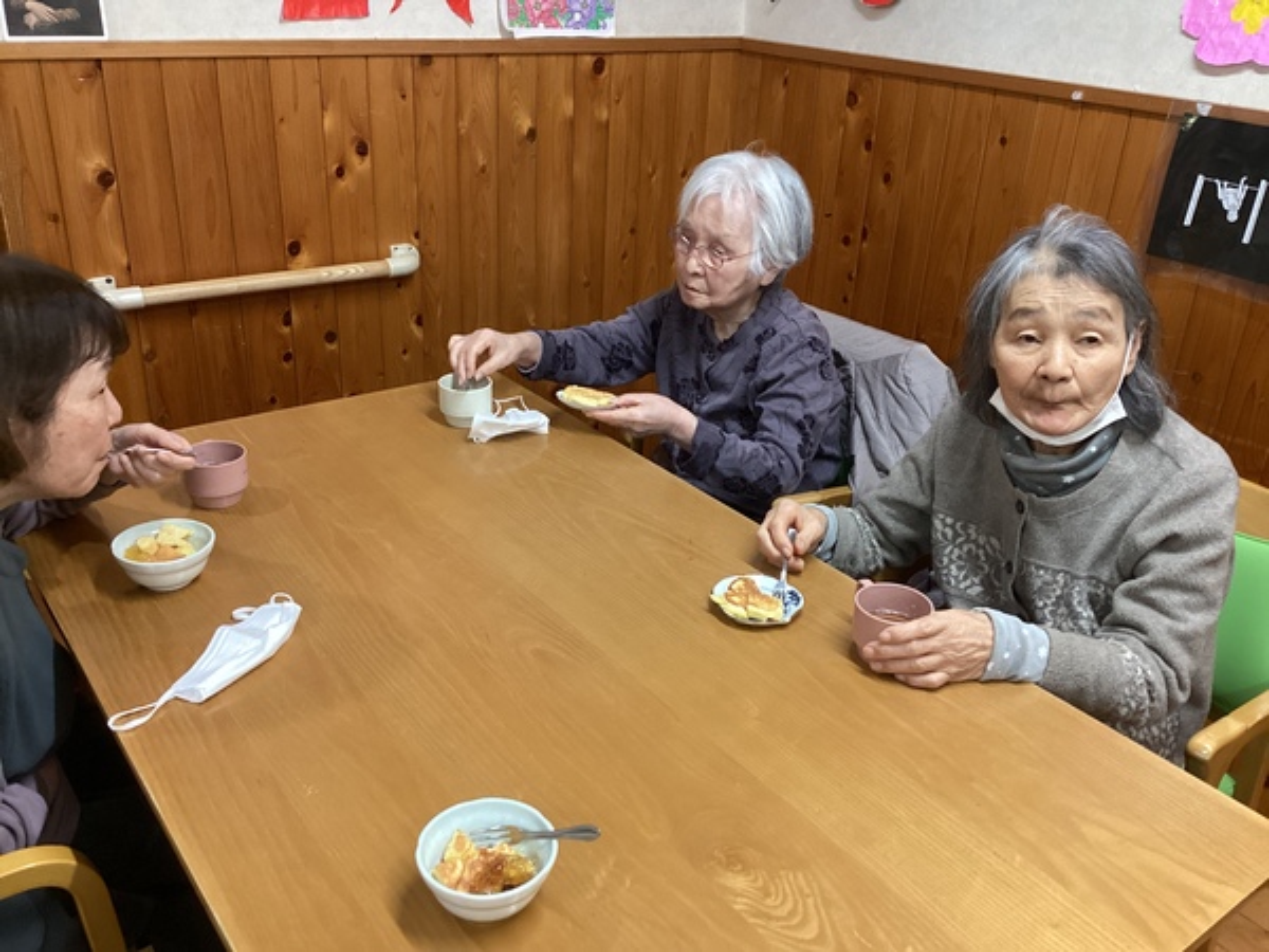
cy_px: 476
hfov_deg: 58.4
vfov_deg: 45.4
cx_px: 634
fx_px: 1136
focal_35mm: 31
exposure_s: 1/60
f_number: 2.4
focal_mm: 3.3
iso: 250
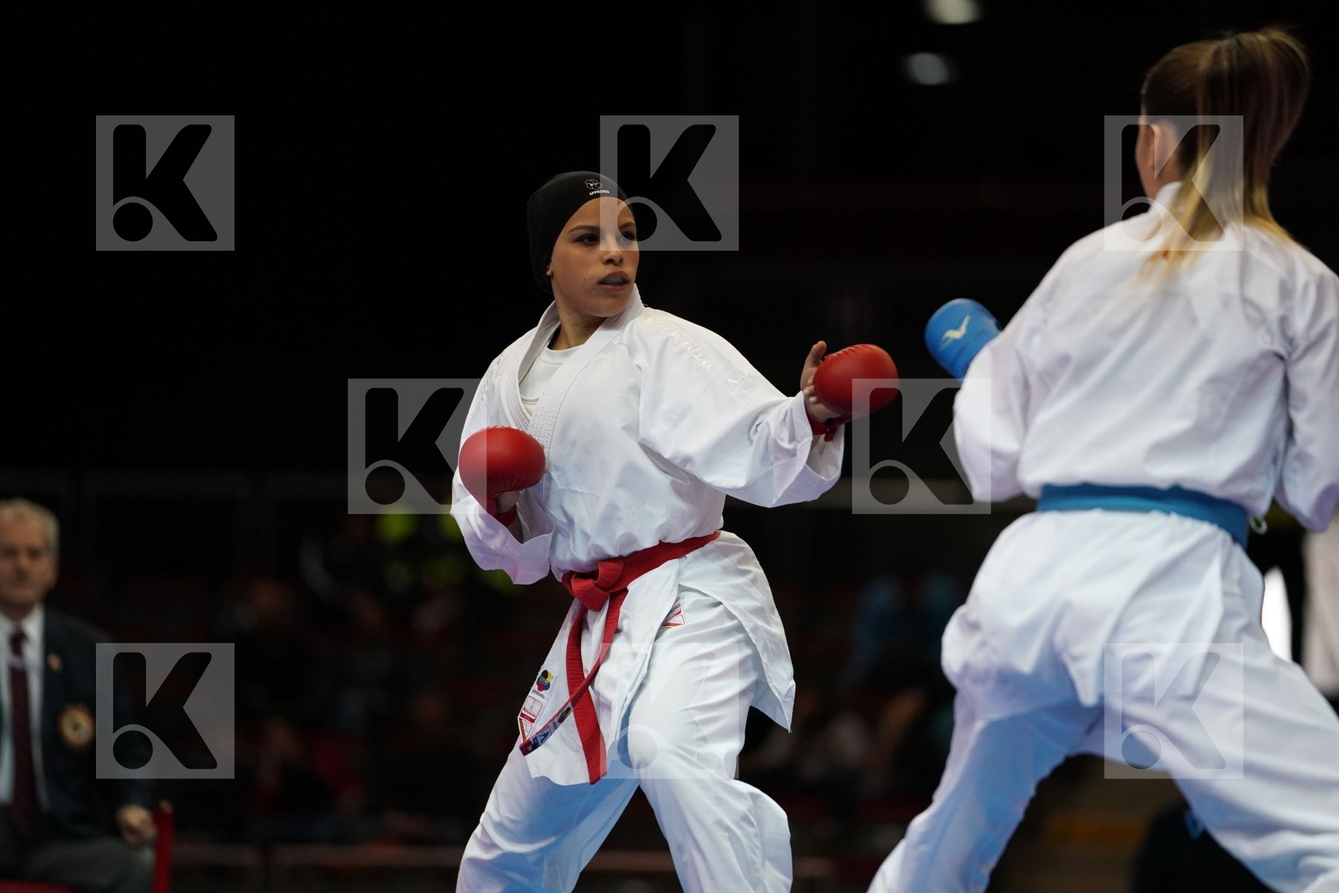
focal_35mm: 189
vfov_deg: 7.3
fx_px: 7029
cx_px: 670
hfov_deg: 10.9
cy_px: 446
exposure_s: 1/1000
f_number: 2.8
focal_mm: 189
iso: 2500
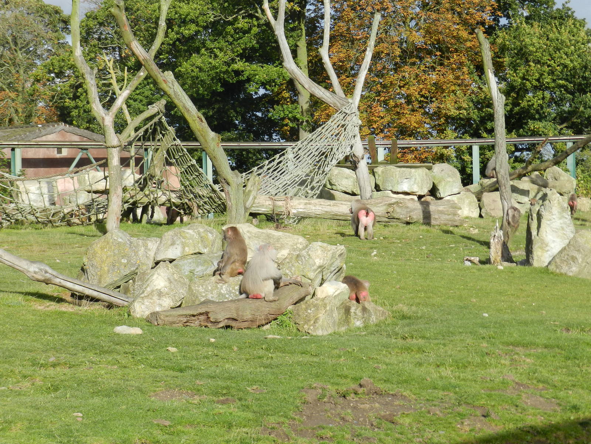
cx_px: 296
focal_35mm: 100
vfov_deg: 14.8
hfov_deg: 19.6
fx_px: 1707
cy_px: 222
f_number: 4.6
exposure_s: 1/640
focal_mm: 17.7
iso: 160
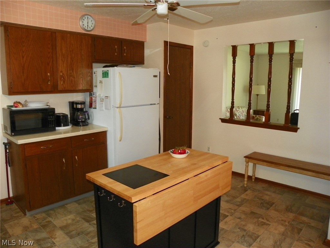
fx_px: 248
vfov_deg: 53.1
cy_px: 124
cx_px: 165
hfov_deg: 67.3
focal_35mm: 26
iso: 200
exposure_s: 1/30
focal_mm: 4.6
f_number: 2.8
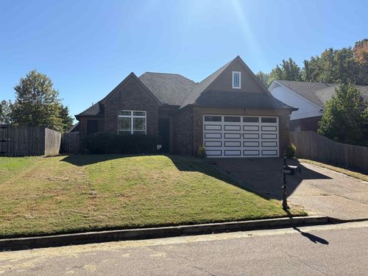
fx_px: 276
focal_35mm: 26
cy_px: 138
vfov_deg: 53.1
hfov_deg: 67.3
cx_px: 184
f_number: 1.6
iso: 50
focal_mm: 5.96
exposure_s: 1/3448
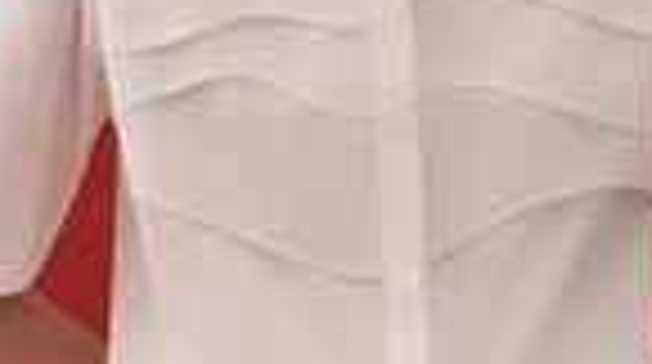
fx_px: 3297
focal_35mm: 191
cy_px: 225
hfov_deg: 11.3
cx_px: 382
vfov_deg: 6.3
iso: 250
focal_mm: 55
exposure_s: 1/160
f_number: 5.6
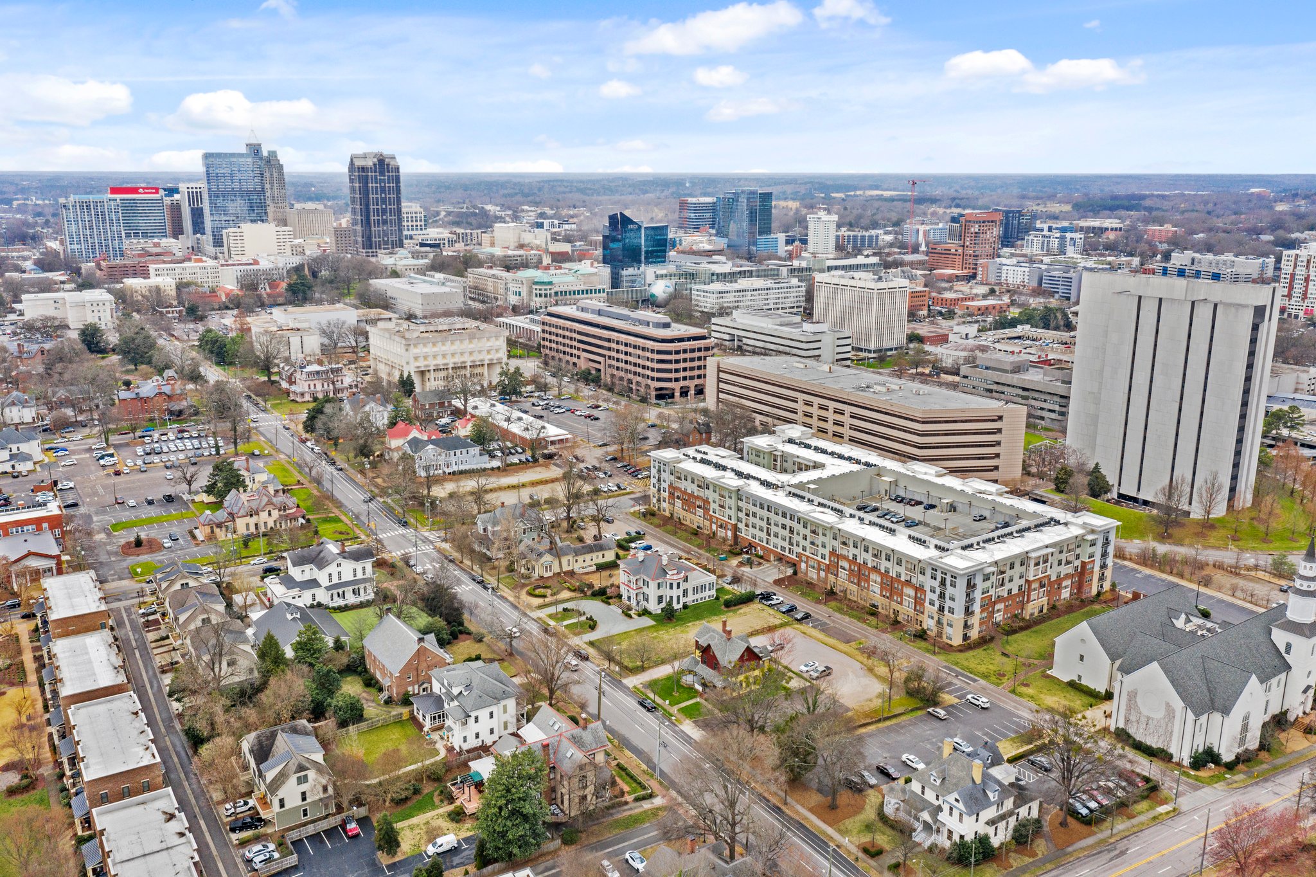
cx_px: 658
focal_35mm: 28
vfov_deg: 46.4
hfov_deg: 65.5
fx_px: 1023
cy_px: 438
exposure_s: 1/240
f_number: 5
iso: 100
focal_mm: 10.26
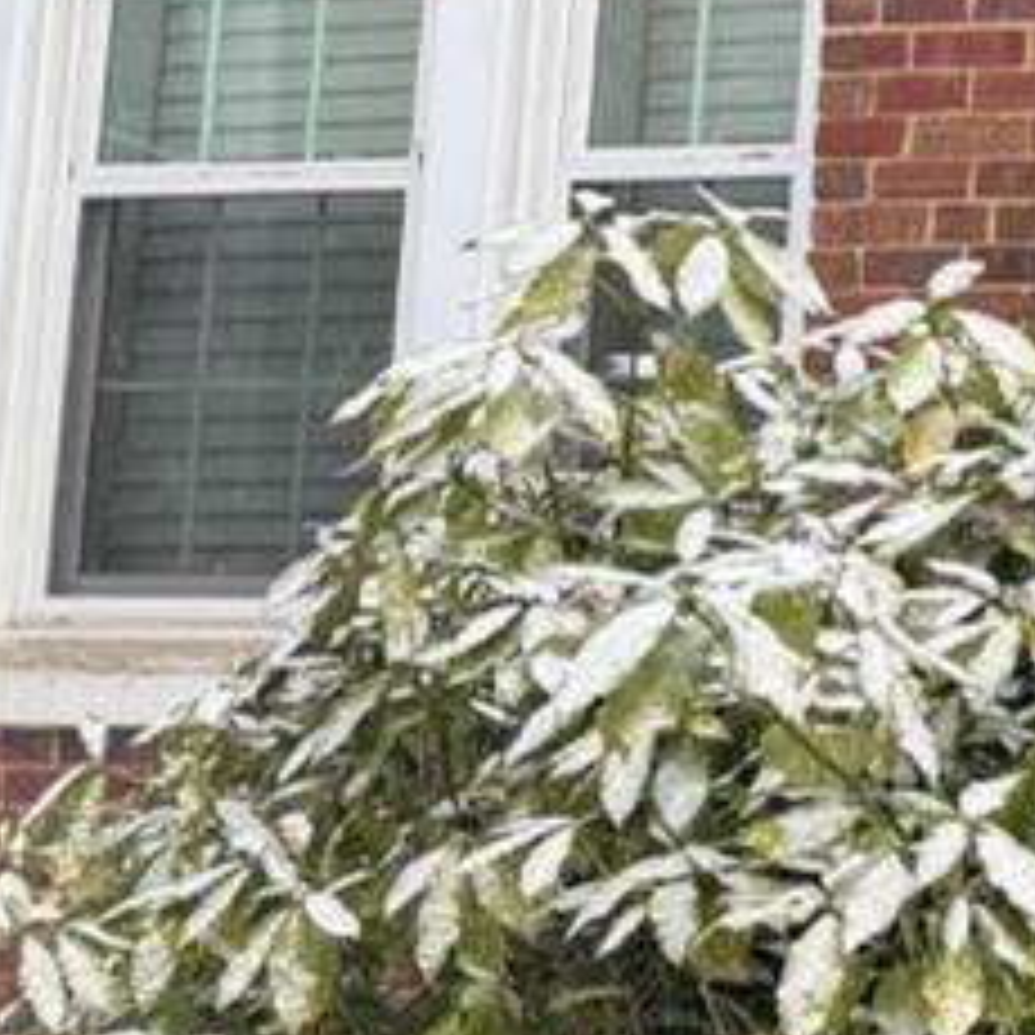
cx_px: 2606
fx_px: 4499
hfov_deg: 10.8
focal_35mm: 133
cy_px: 63
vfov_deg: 13.0
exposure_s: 1/121
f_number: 1.78
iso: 80
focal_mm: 6.76
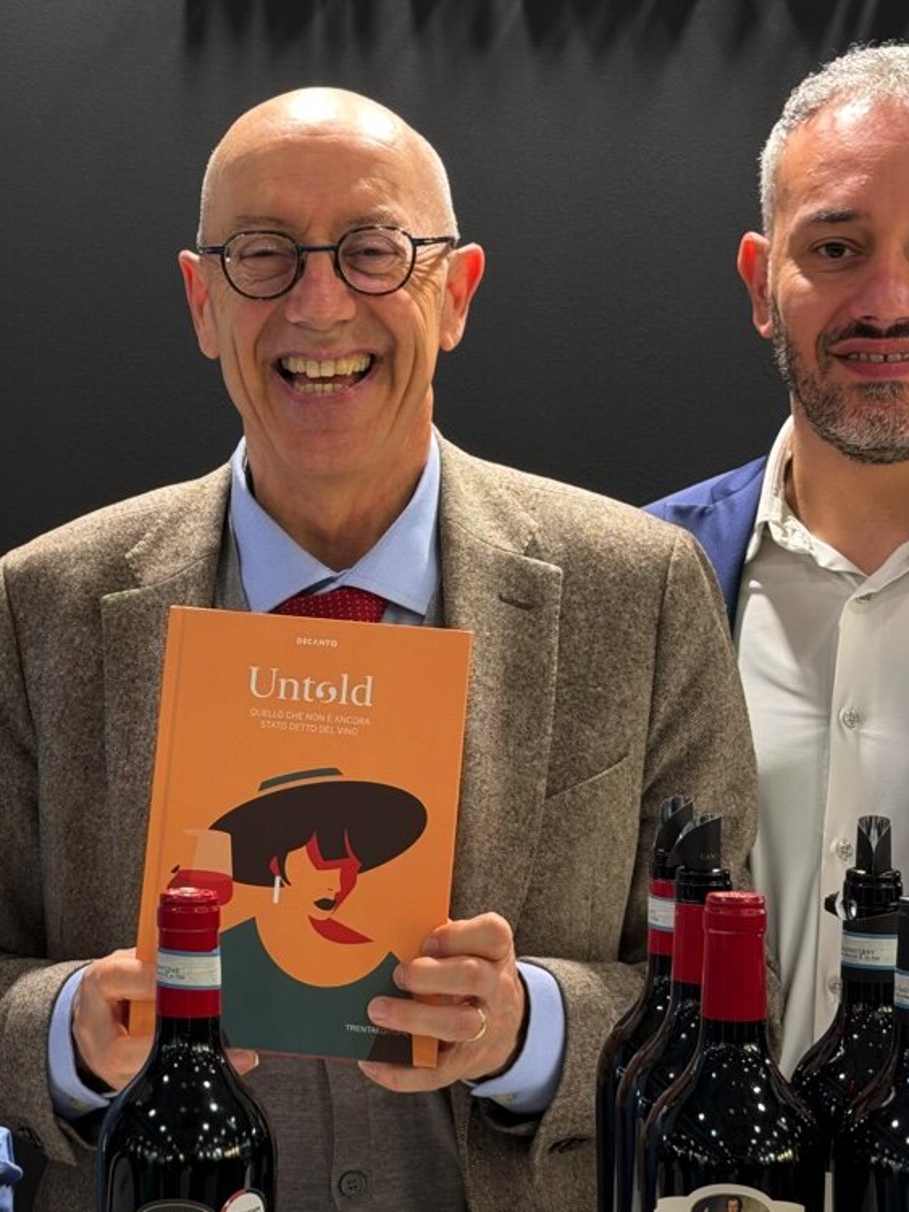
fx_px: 3222
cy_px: 604
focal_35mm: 92
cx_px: 241
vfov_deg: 21.3
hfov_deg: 16.0
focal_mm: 6.76
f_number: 1.78
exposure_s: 1/50
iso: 100
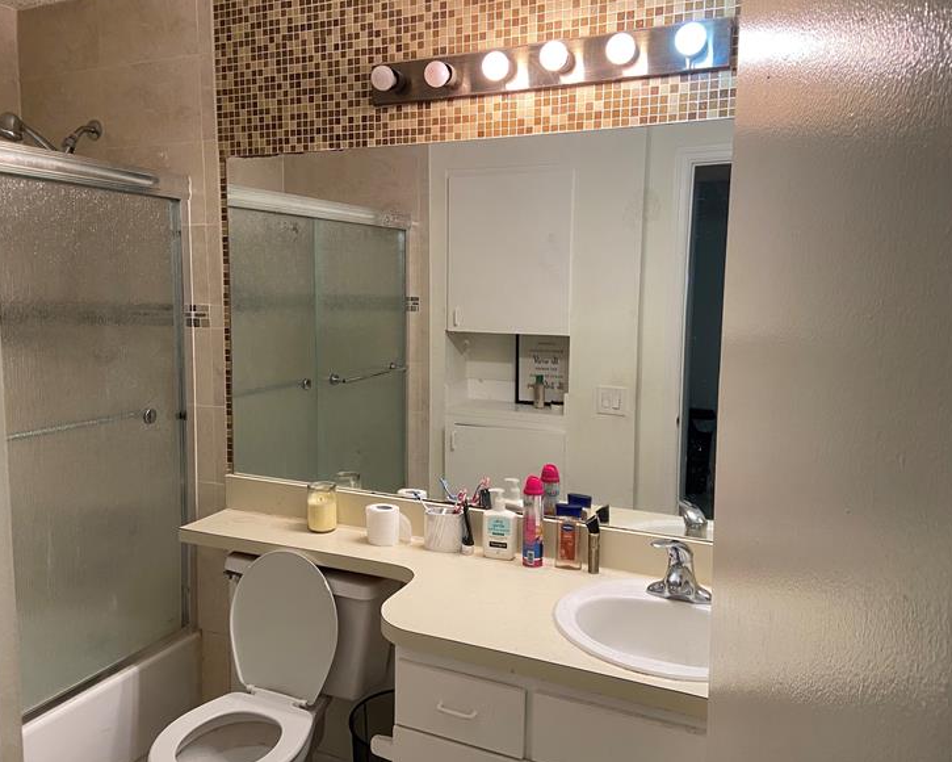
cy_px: 384
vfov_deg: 51.5
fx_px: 789
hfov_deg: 62.1
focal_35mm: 28
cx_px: 433
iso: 100
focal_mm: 4.25
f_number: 1.8
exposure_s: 1/60
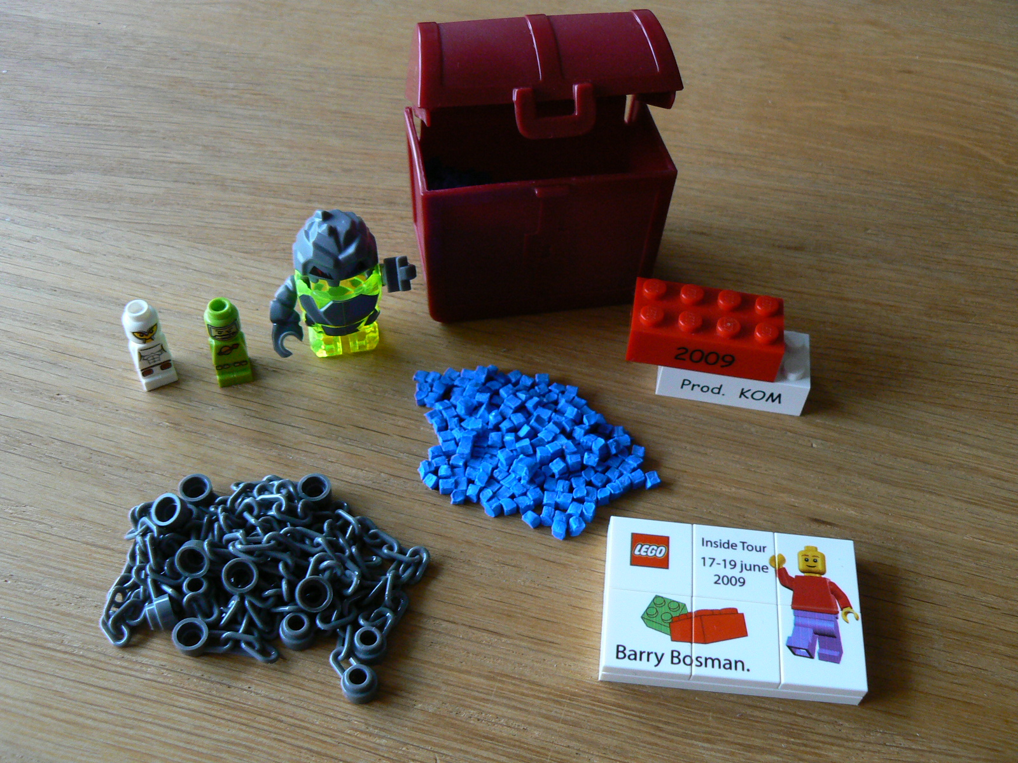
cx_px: 509
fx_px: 1059
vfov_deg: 39.7
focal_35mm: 36
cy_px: 382
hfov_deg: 51.4
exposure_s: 1/60
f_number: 3.6
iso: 200
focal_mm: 6
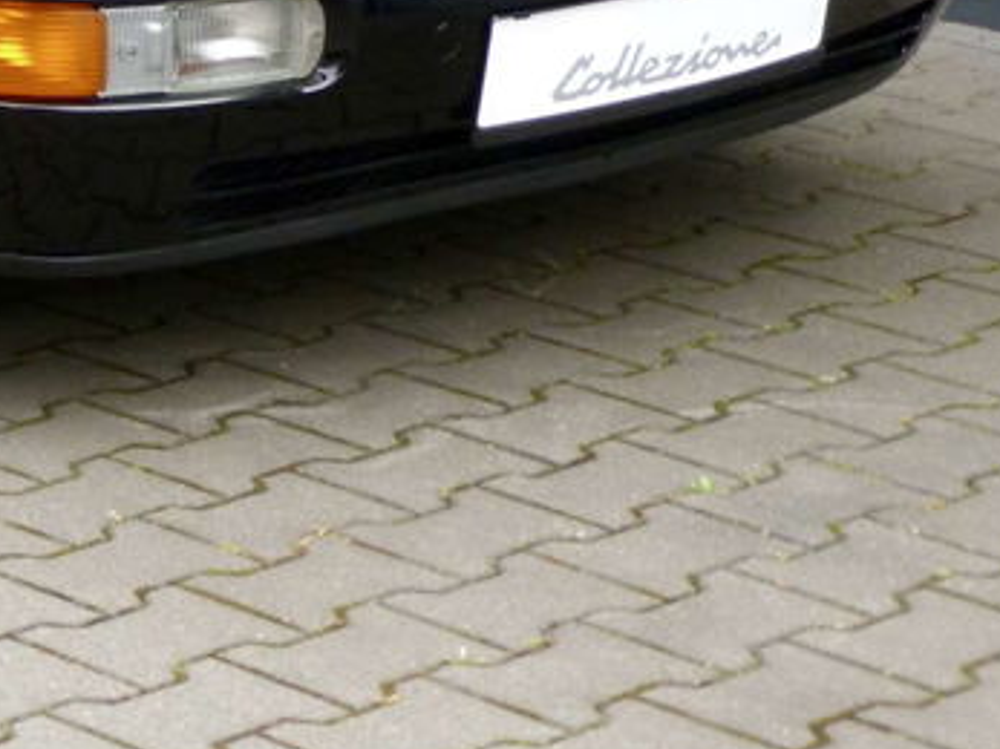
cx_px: -346
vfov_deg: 8.5
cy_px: -297
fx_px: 4938
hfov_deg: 11.2
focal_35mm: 171
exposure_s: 1/250
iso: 160
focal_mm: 10.5
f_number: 4
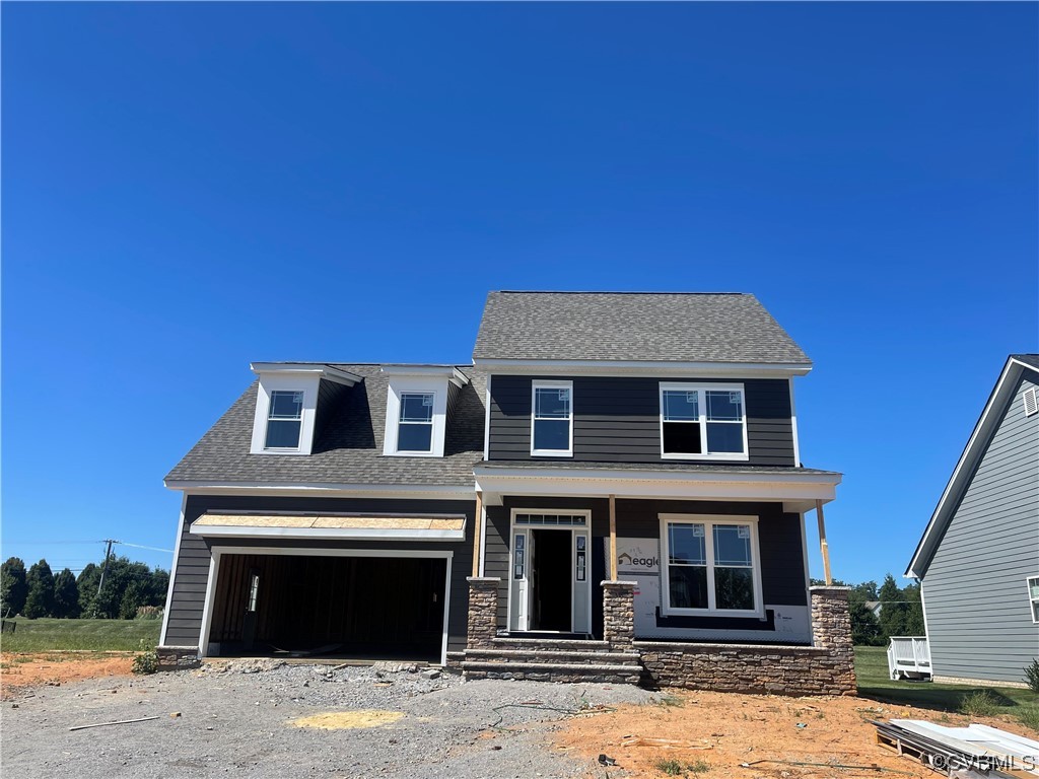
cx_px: 520
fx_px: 780
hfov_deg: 67.3
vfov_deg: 53.1
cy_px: 390
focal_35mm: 26
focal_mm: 5.1
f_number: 1.6
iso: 32
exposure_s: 1/3165
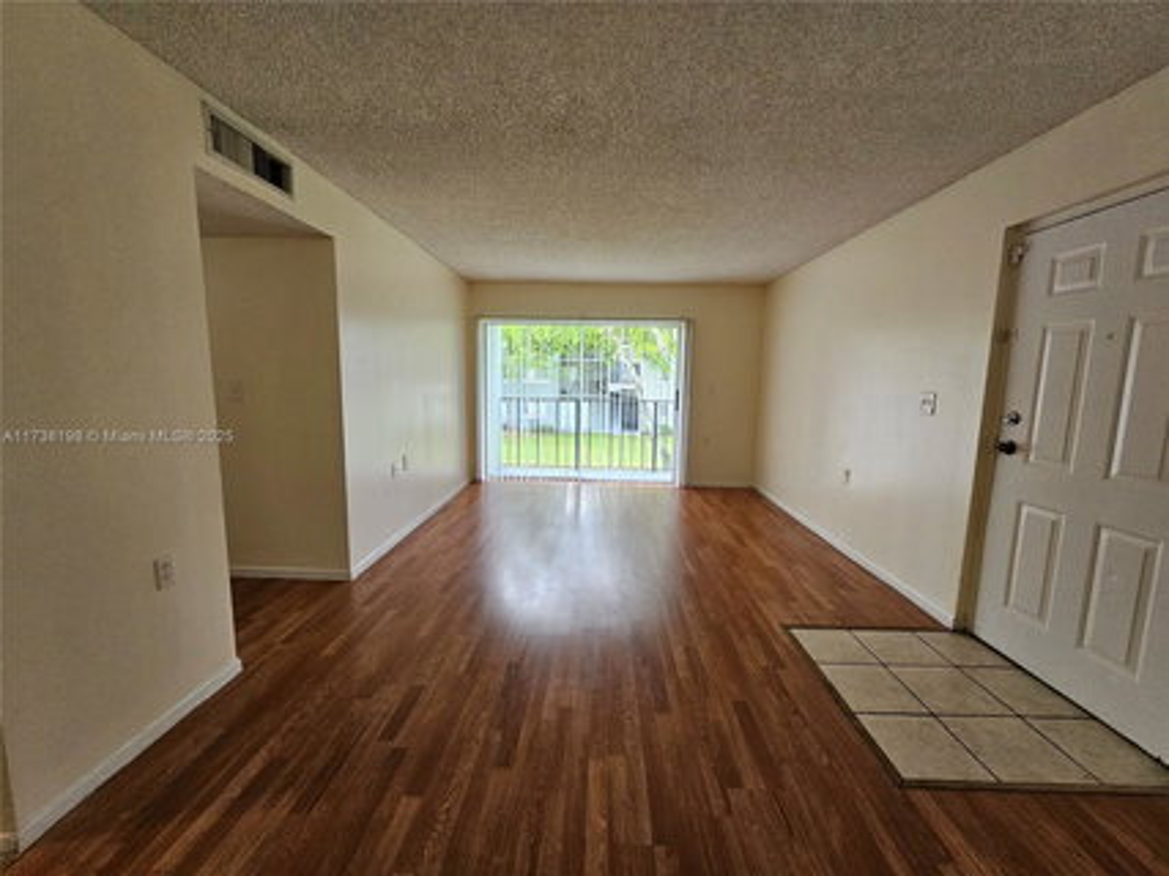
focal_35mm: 13
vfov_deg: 89.9
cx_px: 584
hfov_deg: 106.2
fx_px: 439
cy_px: 438
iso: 160
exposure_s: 1/100
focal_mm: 2.2
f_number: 2.2
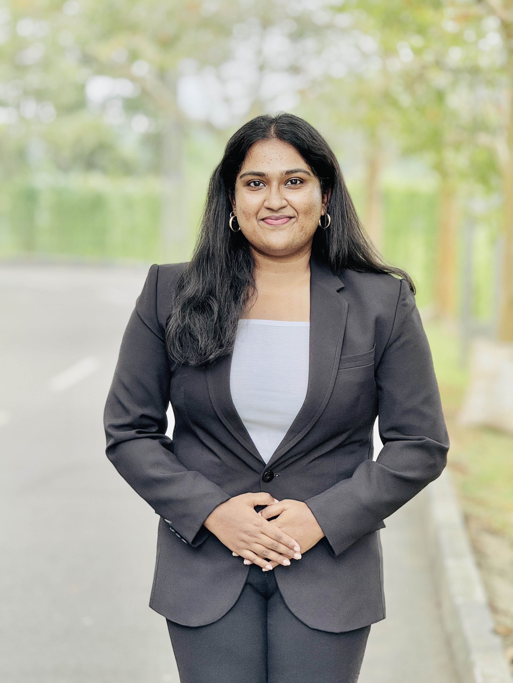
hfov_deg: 12.3
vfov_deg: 16.4
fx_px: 2371
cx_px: 256
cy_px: 342
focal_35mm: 120
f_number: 2.8
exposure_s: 1/134
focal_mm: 15.66
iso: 64
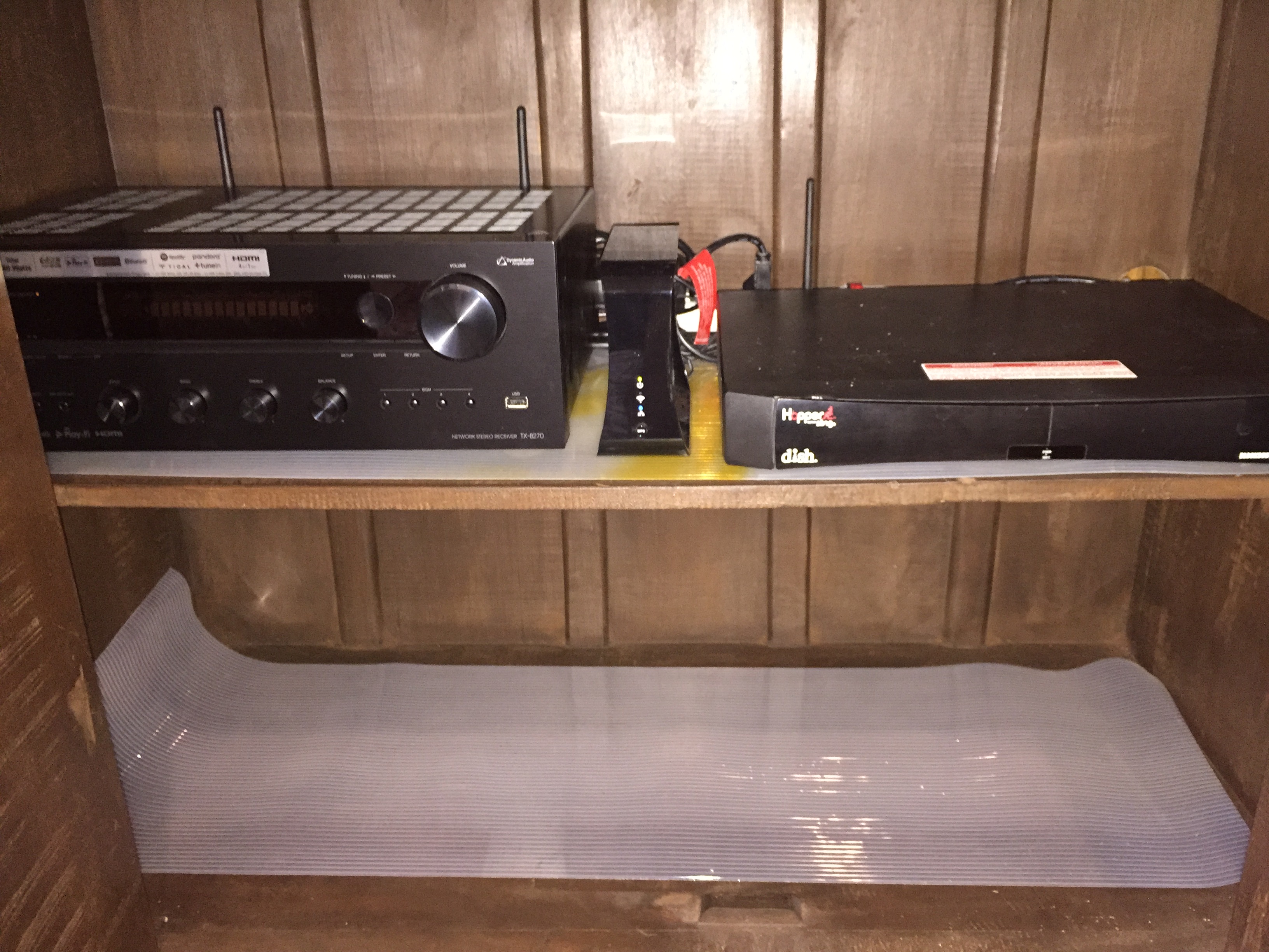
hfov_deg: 61.7
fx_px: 1063
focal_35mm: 29
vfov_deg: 48.2
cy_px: 476
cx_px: 634
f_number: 2.2
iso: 320
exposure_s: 1/16
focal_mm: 4.15
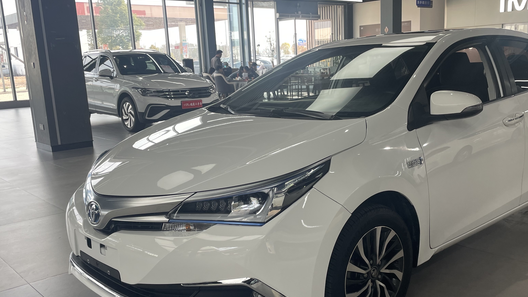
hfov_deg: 53.9
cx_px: 298
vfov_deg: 32.0
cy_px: 166
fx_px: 518
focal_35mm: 37
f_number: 1.6
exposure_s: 1/121
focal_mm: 4.2
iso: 64
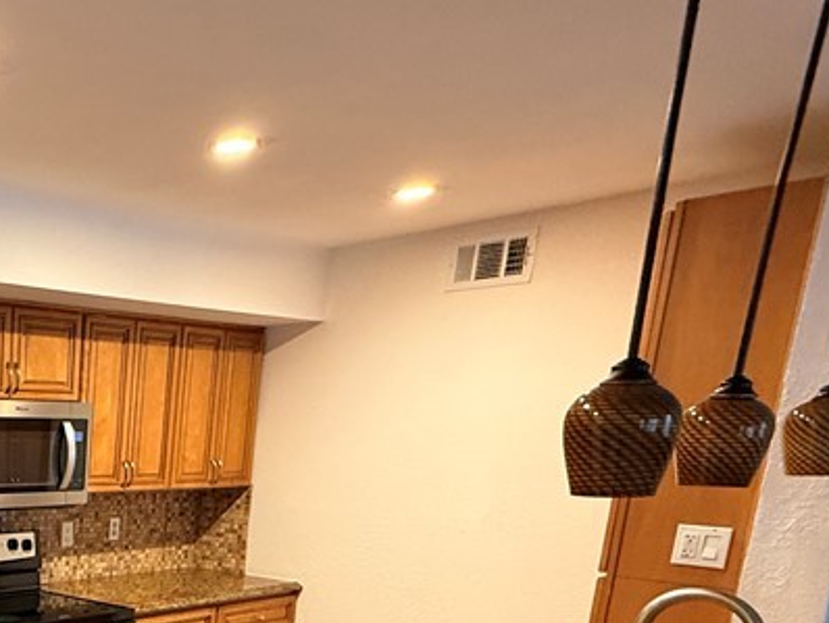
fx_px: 863
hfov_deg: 40.1
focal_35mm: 36
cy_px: 617
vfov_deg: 36.0
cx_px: -110
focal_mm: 2.22
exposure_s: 1/60
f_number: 2.2
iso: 500
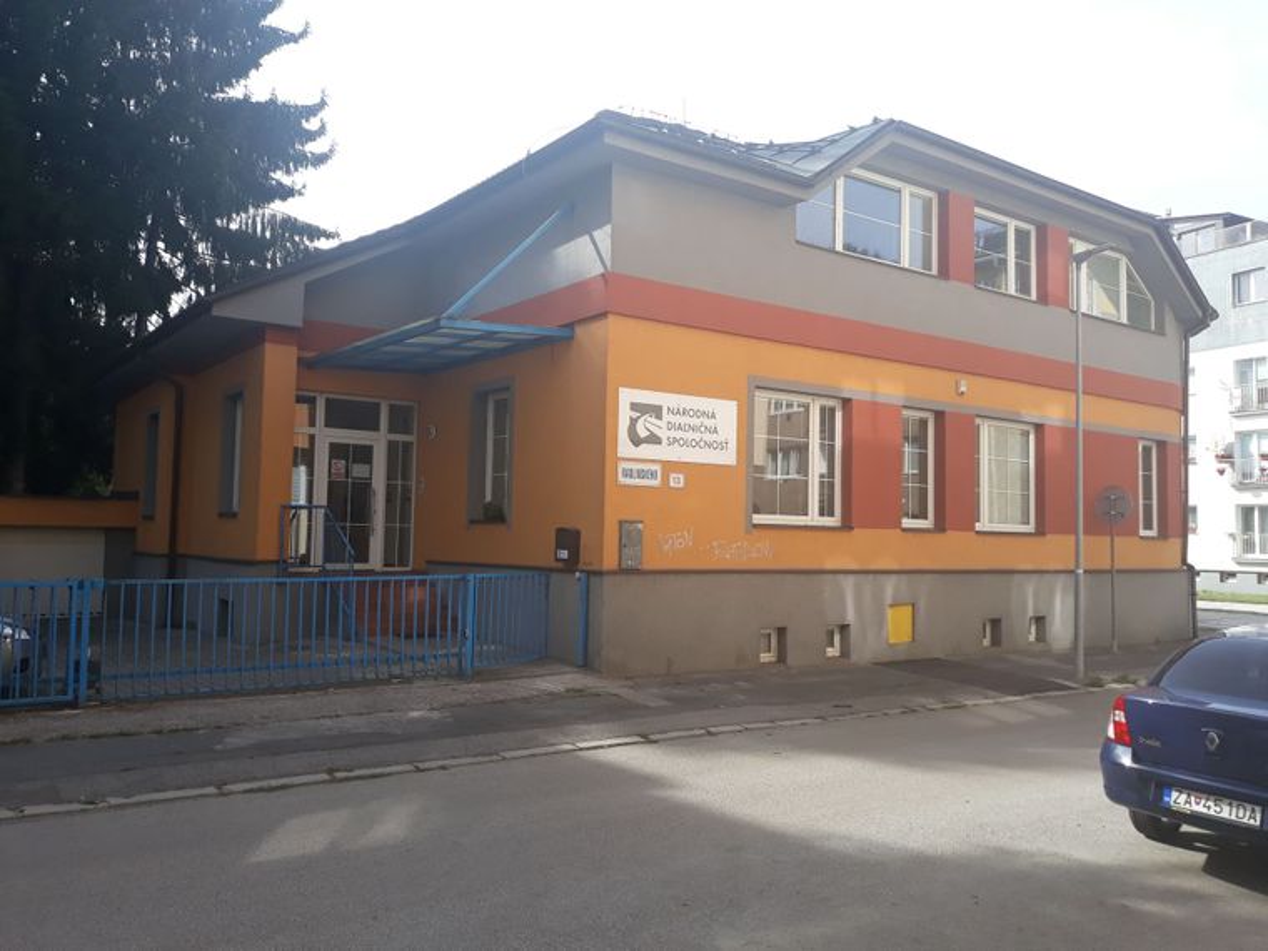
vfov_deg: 51.4
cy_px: 476
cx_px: 634
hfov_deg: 65.3
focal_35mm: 27
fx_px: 989
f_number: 1.7
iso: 40
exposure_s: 1/633
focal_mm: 3.71
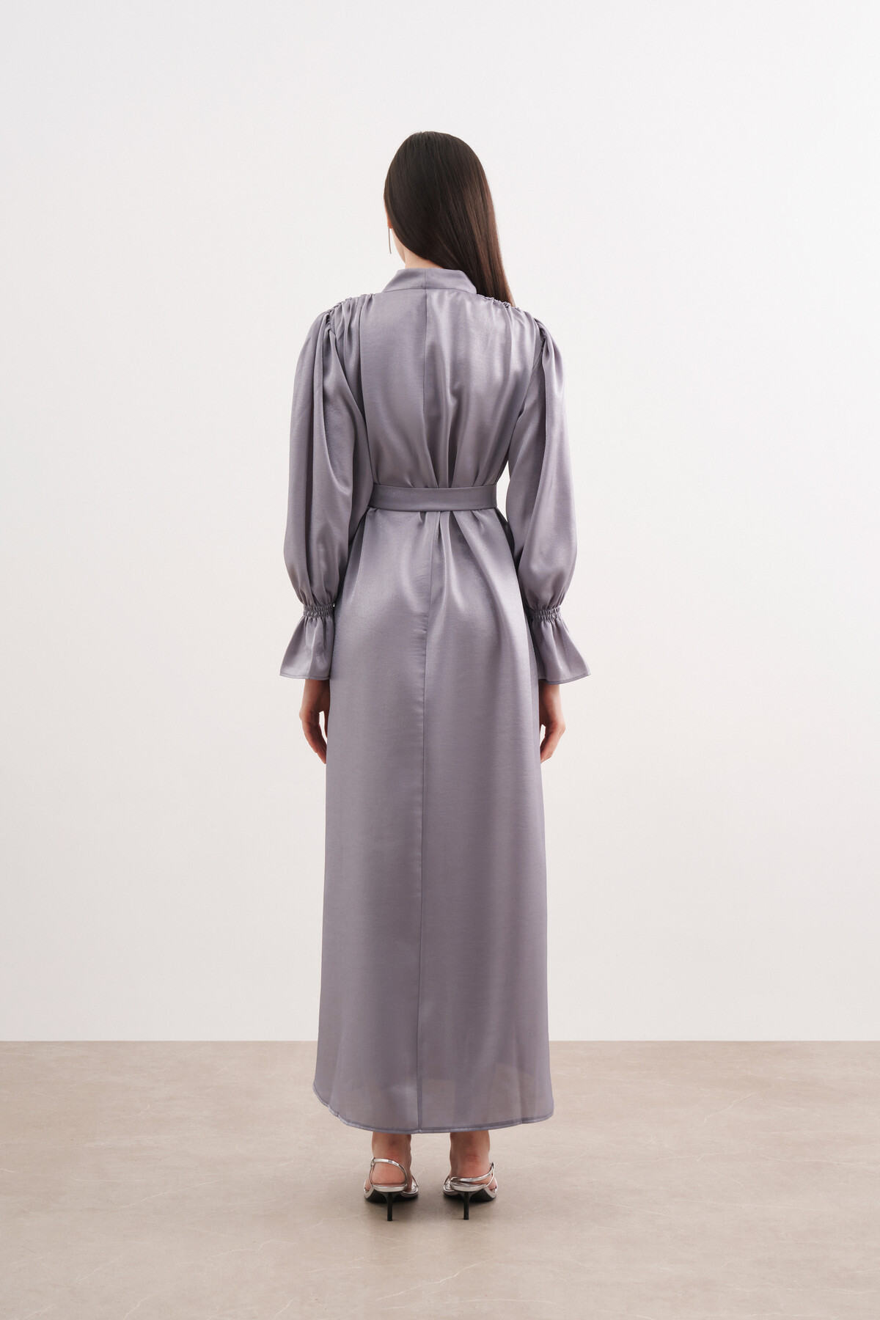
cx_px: 440
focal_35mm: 47
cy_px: 660
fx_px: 1723
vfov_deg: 41.9
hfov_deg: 28.6
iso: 400
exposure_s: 1/160
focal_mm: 47
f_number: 11
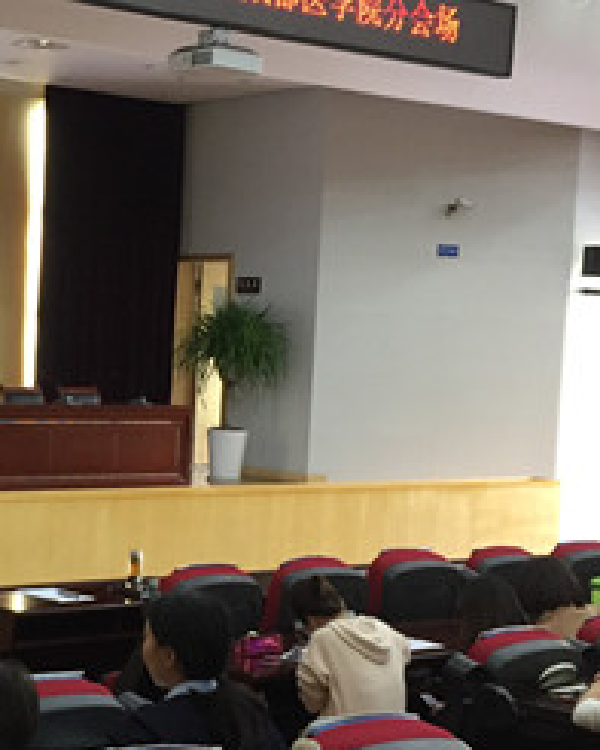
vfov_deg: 27.4
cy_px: 466
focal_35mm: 69
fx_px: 1531
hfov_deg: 21.2
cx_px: -37
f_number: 2.2
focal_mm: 4.15
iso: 160
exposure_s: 1/33
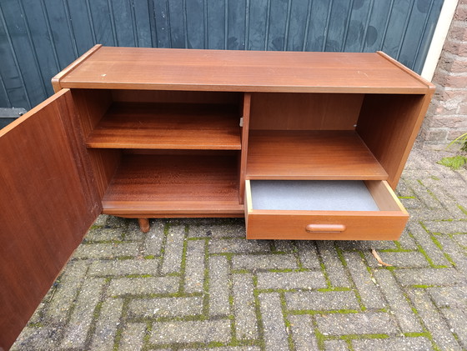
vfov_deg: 59.0
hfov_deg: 73.9
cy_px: 176
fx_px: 311
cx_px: 234
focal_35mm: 23
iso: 640
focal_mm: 6.14
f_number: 1.6
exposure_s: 1/100
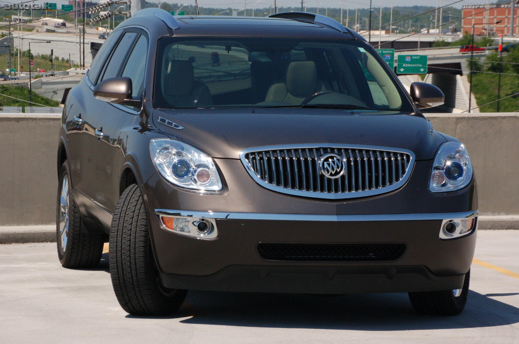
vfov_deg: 9.1
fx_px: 2159
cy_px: 172
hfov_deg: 13.7
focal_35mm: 150
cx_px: 260
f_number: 18
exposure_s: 1/500
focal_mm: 100
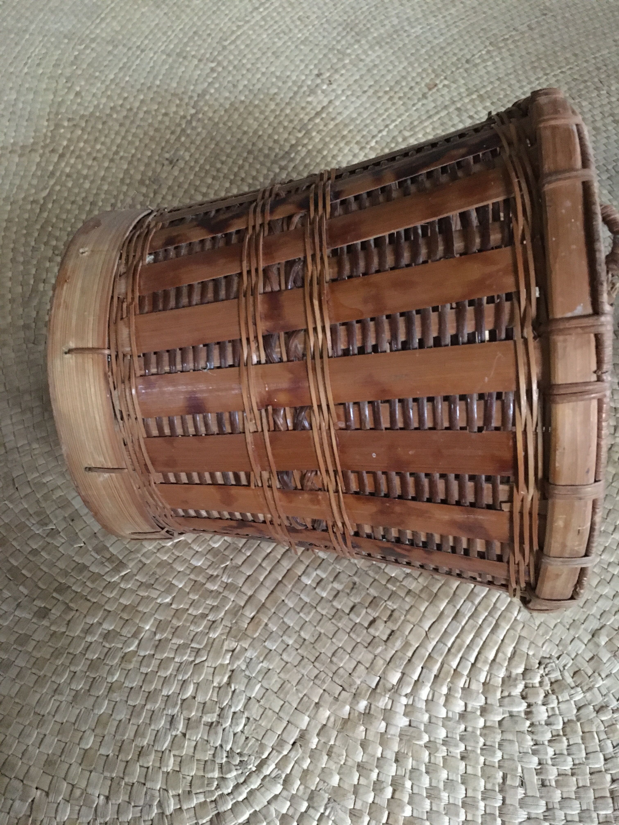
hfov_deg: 48.2
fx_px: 691
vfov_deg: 61.7
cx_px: 310
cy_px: 412
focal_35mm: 29
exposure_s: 1/17
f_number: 2.2
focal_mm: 4.15
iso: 640
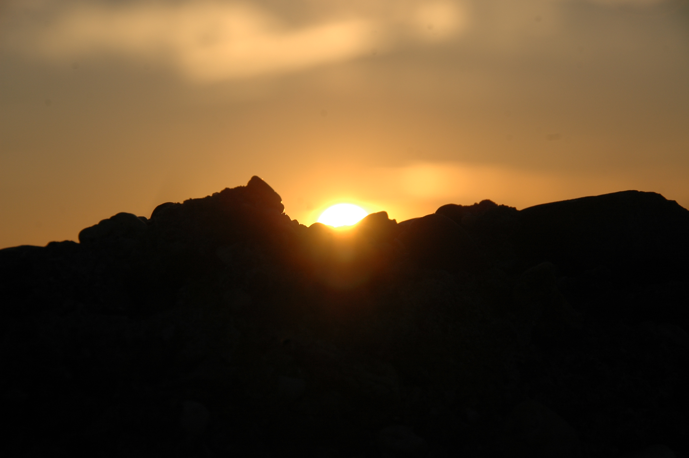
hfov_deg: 13.1
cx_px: 344
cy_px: 229
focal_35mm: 158
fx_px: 3012
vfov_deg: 8.7
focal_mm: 105
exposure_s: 1/1000
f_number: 10
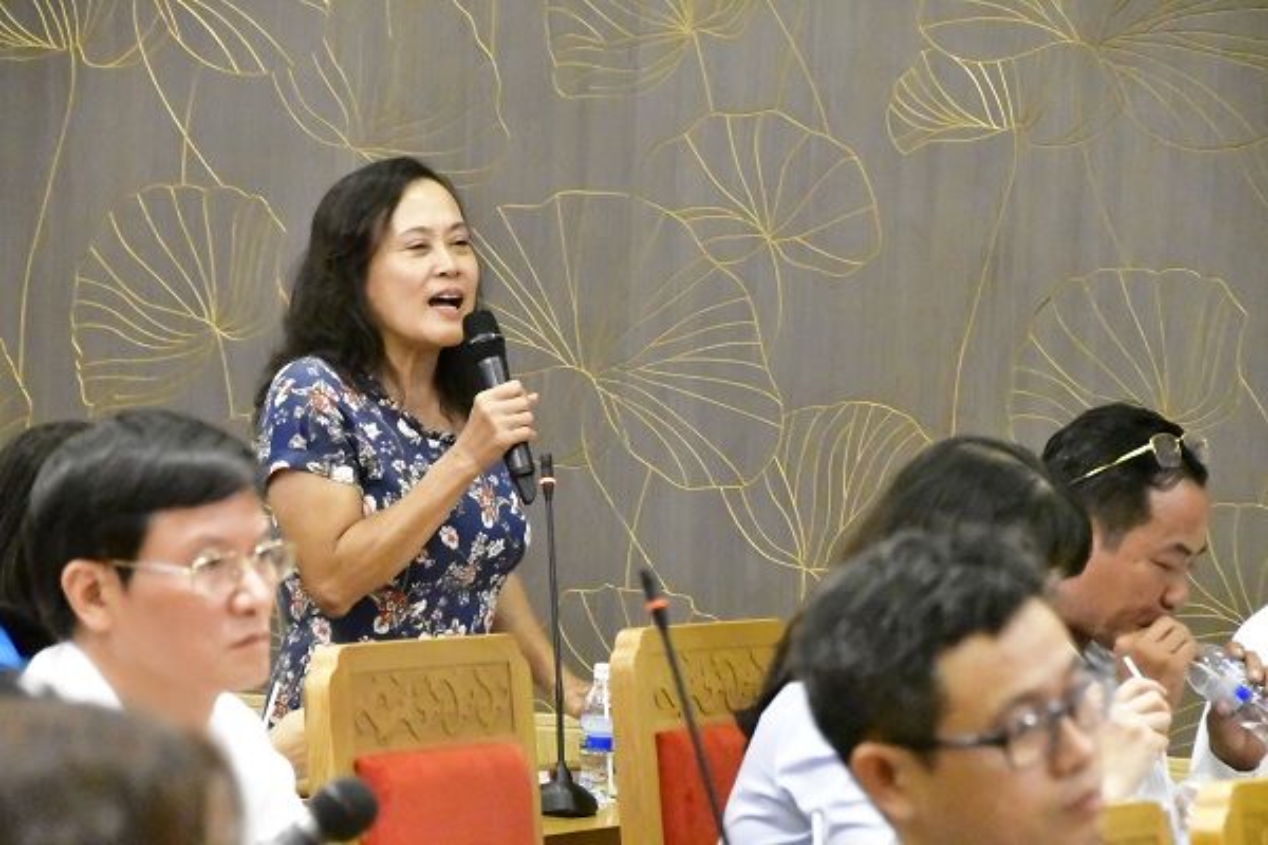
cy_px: 422
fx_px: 7924
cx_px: 634
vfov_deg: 6.1
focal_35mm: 225
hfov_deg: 9.1
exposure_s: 1/200
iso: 51200
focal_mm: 150
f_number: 8
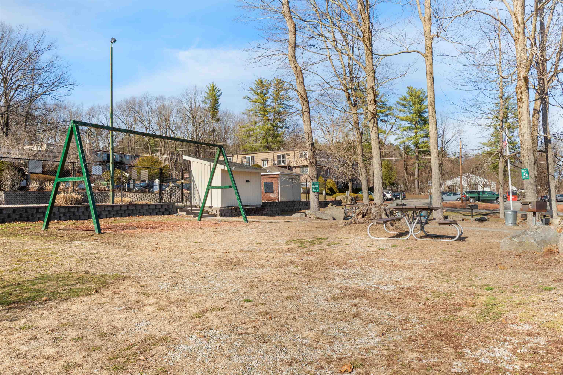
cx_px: 282
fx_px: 453
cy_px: 188
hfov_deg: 63.7
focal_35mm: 29
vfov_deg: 45.0
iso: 100
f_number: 8
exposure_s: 1/250
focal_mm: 19.5
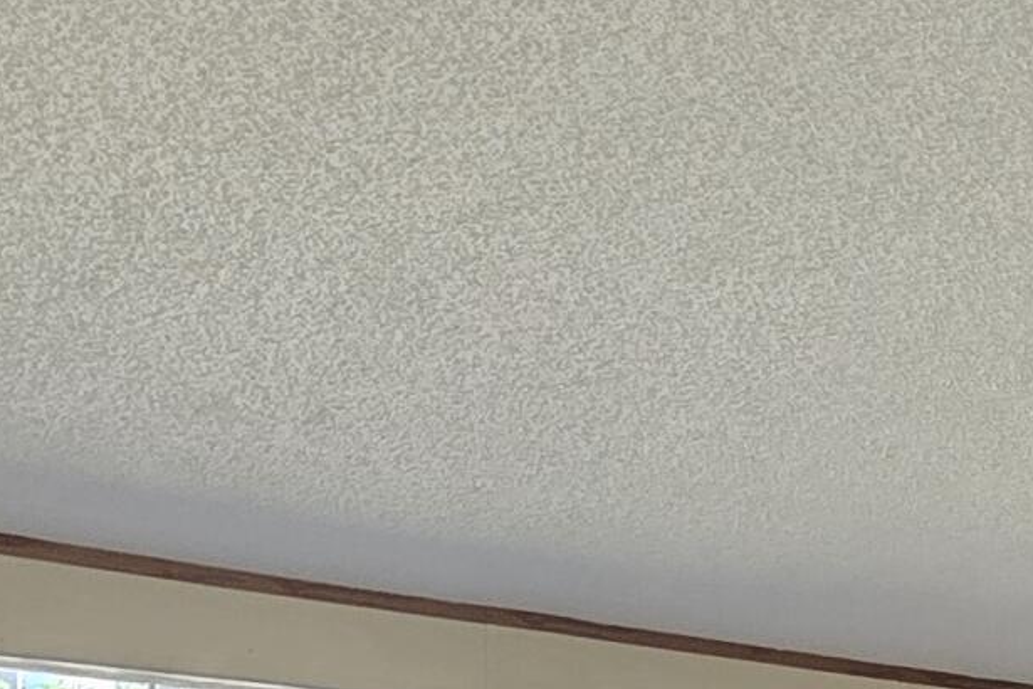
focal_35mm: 66
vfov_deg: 16.3
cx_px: 870
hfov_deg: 29.6
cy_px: 1343
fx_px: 1894
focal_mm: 2.2
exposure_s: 1/60
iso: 80
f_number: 2.2
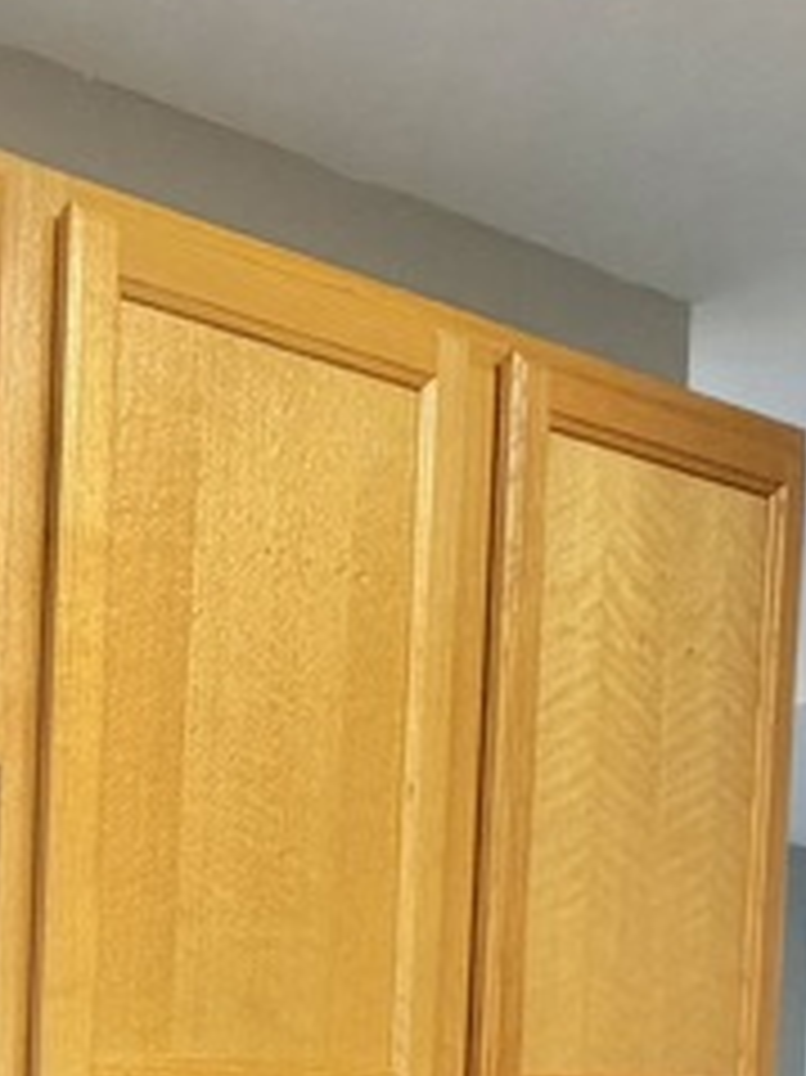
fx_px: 1864
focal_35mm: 60
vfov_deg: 28.7
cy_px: 1229
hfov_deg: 19.9
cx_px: -513
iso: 250
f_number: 2.2
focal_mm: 2.22
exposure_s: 1/120
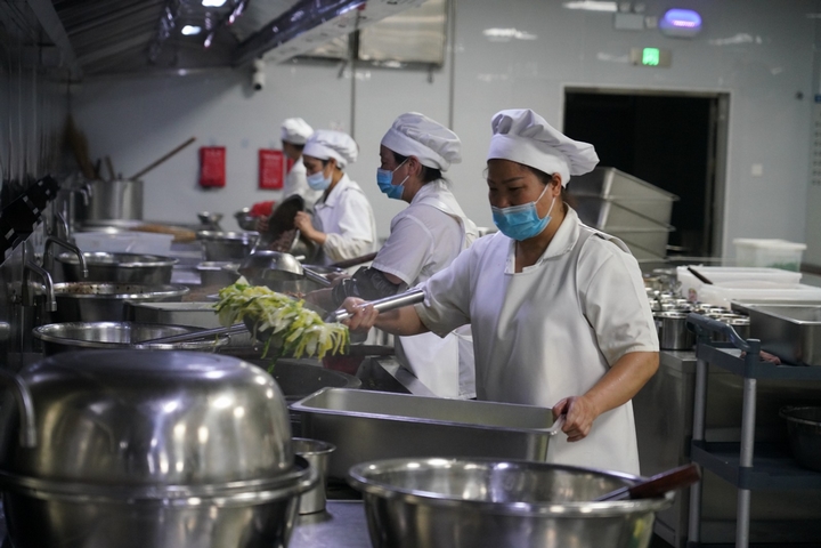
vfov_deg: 18.2
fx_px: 1710
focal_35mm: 75
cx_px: 410
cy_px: 274
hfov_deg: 27.0
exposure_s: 1/160
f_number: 4
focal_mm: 75
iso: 4000
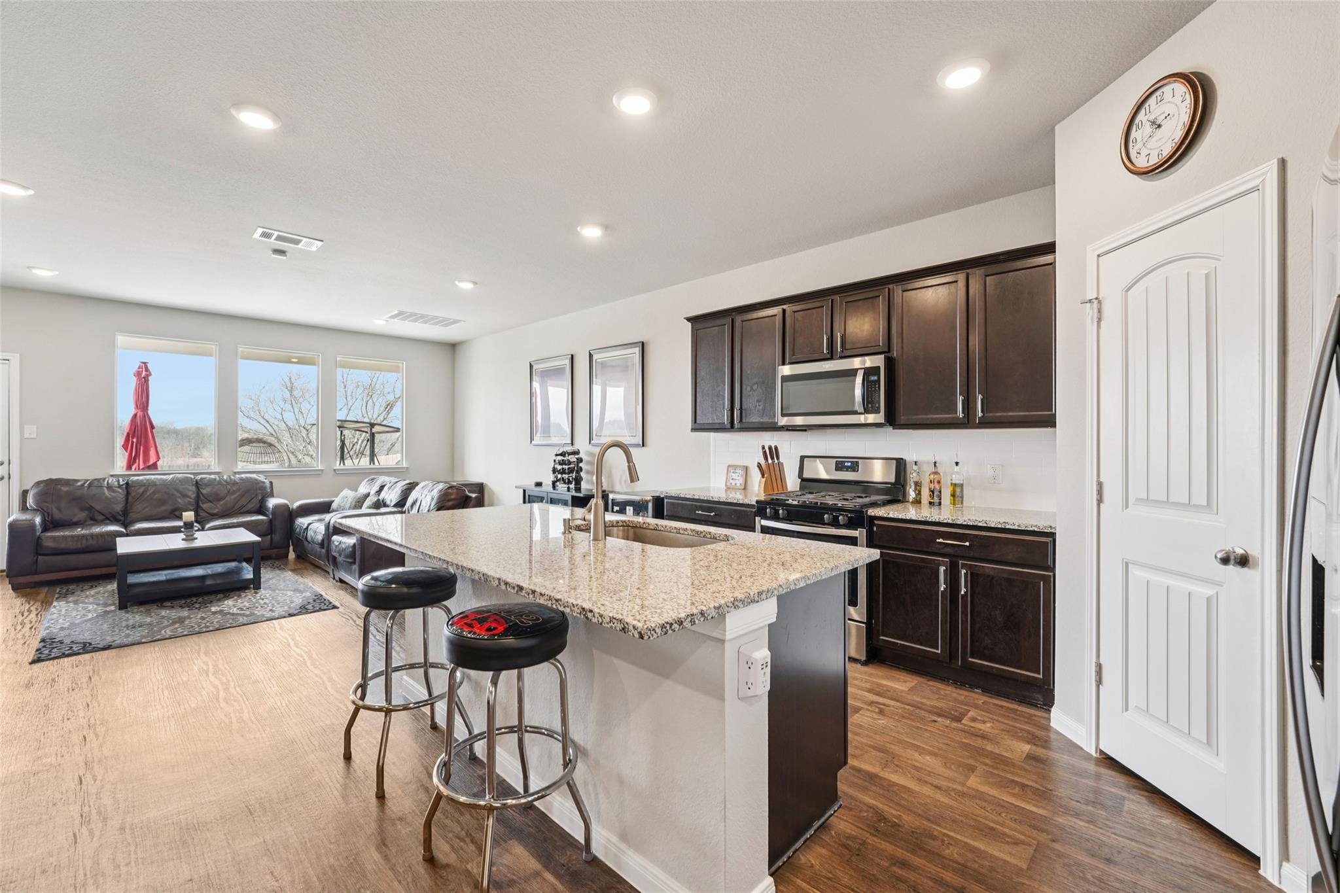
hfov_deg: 104.3
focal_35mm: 14
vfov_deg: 81.2
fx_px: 521
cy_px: 446
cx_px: 670
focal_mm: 14
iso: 400
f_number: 8
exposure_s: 1/20
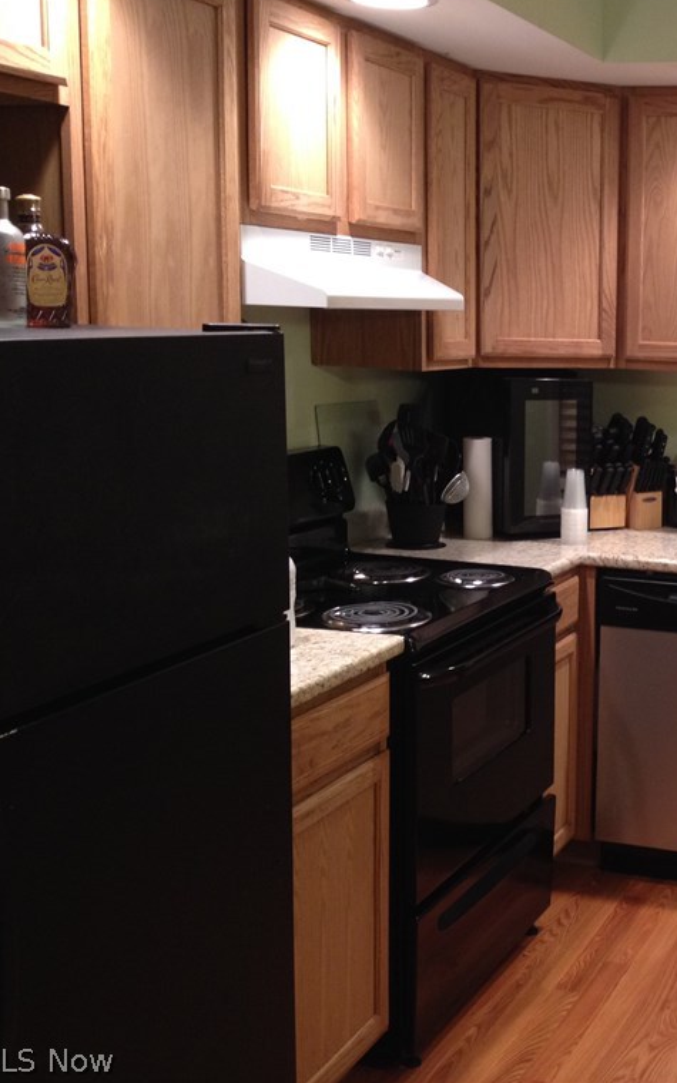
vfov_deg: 40.3
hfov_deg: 24.5
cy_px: 537
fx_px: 1476
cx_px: 696
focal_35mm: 50
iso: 125
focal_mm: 4.28
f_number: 2.4
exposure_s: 1/20
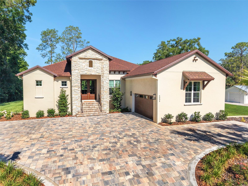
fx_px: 172
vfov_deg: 56.8
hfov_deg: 71.6
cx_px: 124
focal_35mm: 24
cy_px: 93
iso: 140
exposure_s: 1/5000
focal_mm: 8.67
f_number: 1.8
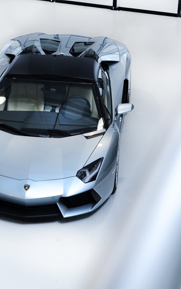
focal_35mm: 108
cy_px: 145
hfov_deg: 12.1
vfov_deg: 19.3
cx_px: 116
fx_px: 852
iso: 320
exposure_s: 1/80
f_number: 5.6
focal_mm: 70
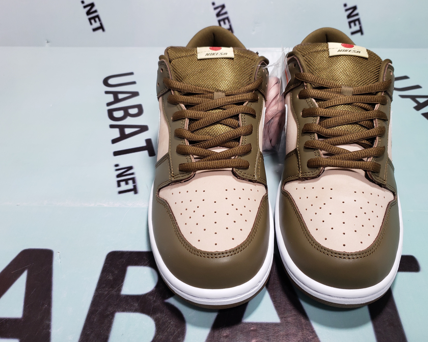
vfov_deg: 47.1
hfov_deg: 57.0
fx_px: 393
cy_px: 162
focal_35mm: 31
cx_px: 244
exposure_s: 1/100
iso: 100
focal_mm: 4.3
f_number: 1.5
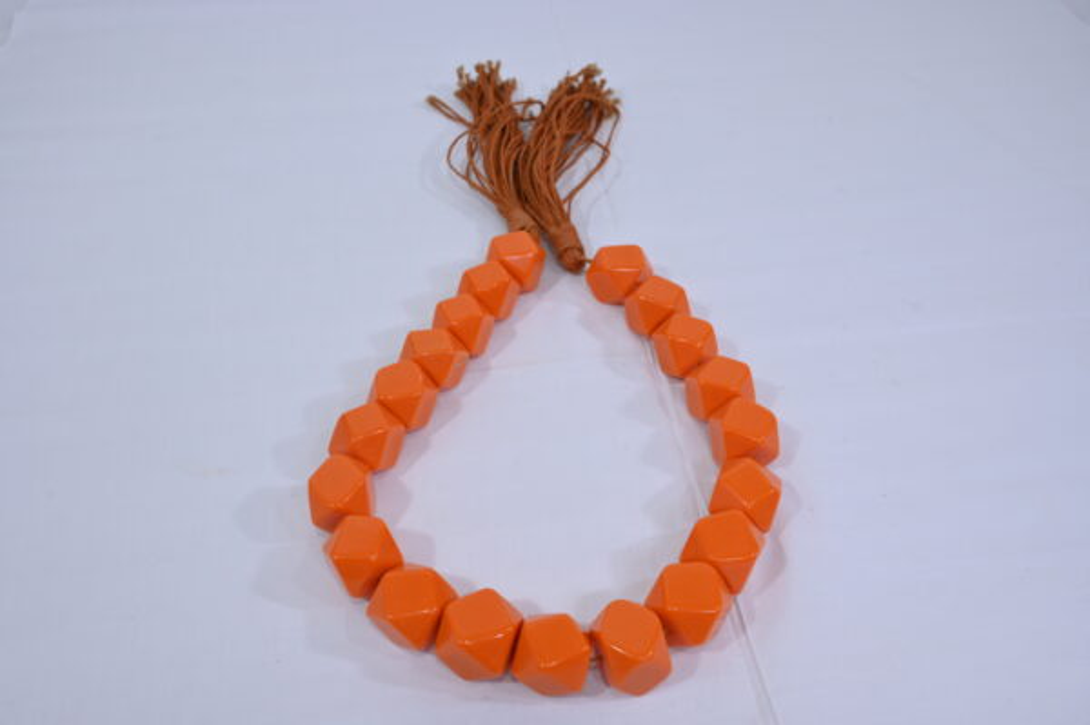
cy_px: 362
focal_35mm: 30
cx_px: 545
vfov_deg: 44.2
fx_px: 892
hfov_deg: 62.8
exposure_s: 1/125
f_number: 8
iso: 640
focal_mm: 29.5
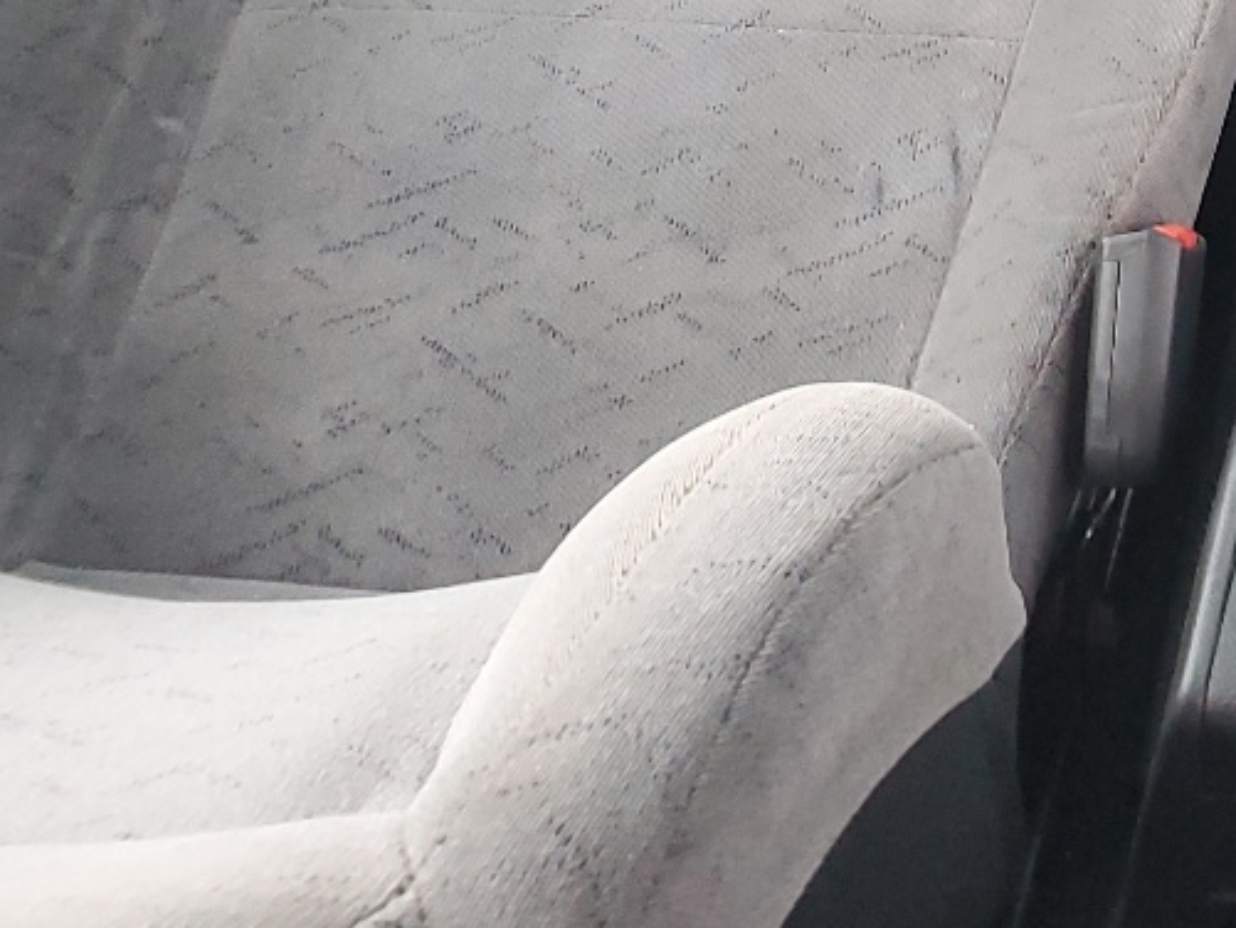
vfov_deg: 16.8
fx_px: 2964
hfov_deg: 21.5
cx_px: 1576
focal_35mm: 83
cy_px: -252
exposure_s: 1/60.2
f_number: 1.5
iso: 197
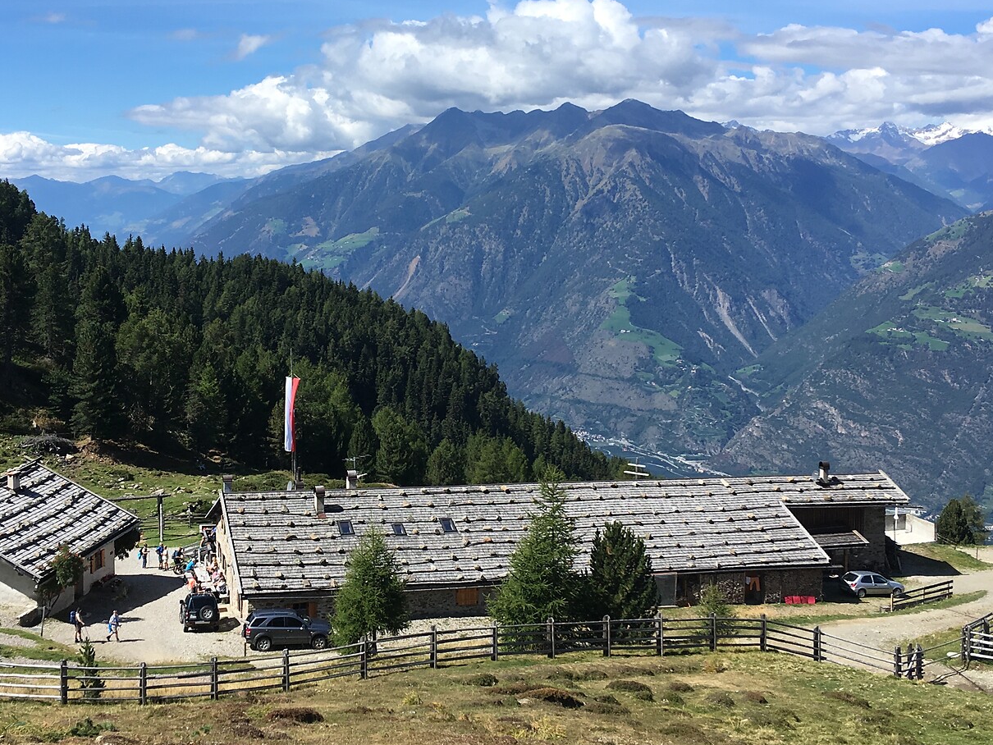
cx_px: 432
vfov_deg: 31.4
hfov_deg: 41.2
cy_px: 294
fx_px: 1320
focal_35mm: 46
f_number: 2.2
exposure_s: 1/1451
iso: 25
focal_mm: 4.15
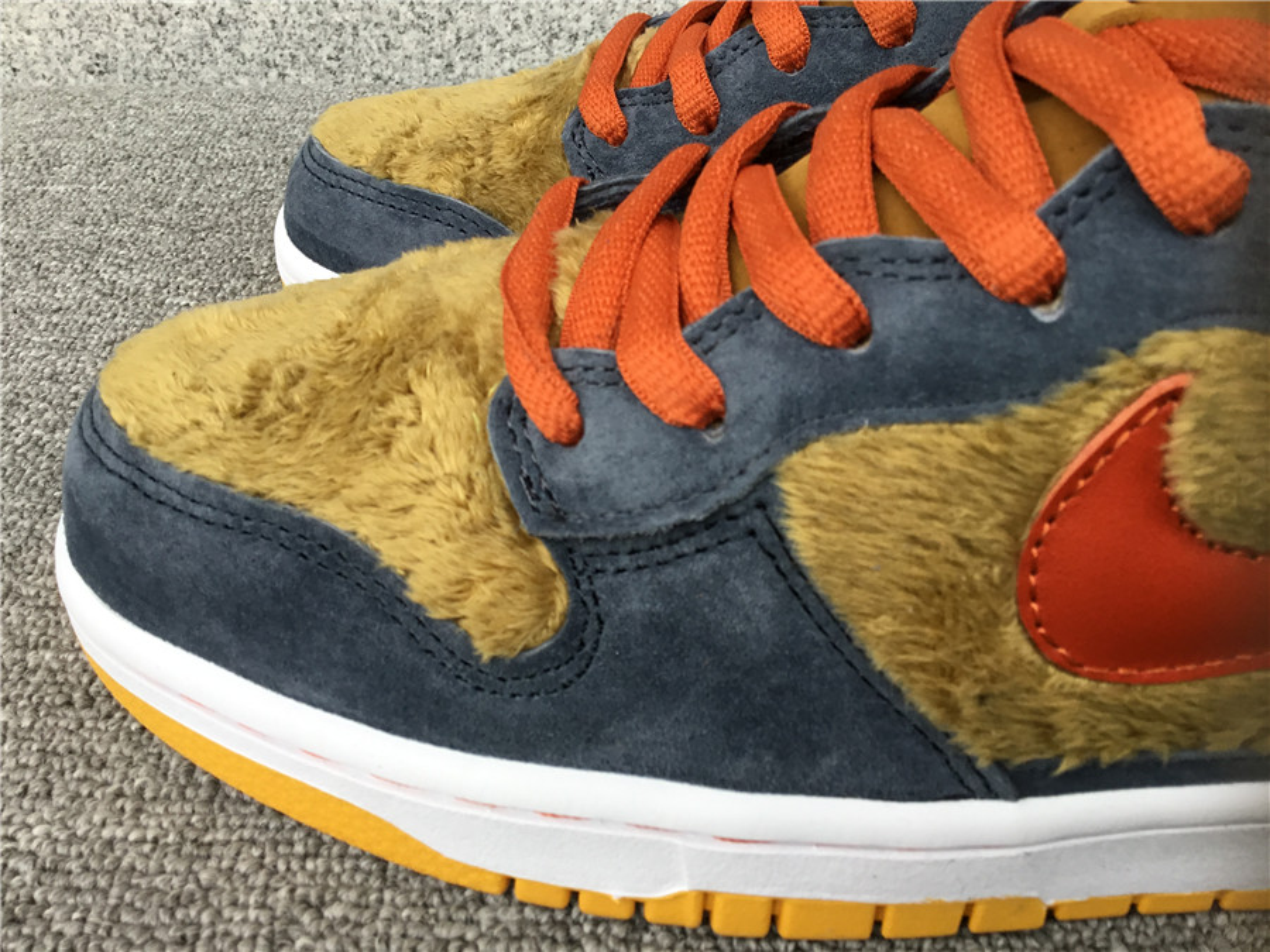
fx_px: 1137
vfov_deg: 45.4
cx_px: 635
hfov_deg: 58.4
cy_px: 476
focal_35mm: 31
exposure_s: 1/100
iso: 40
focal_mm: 3.3
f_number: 2.4
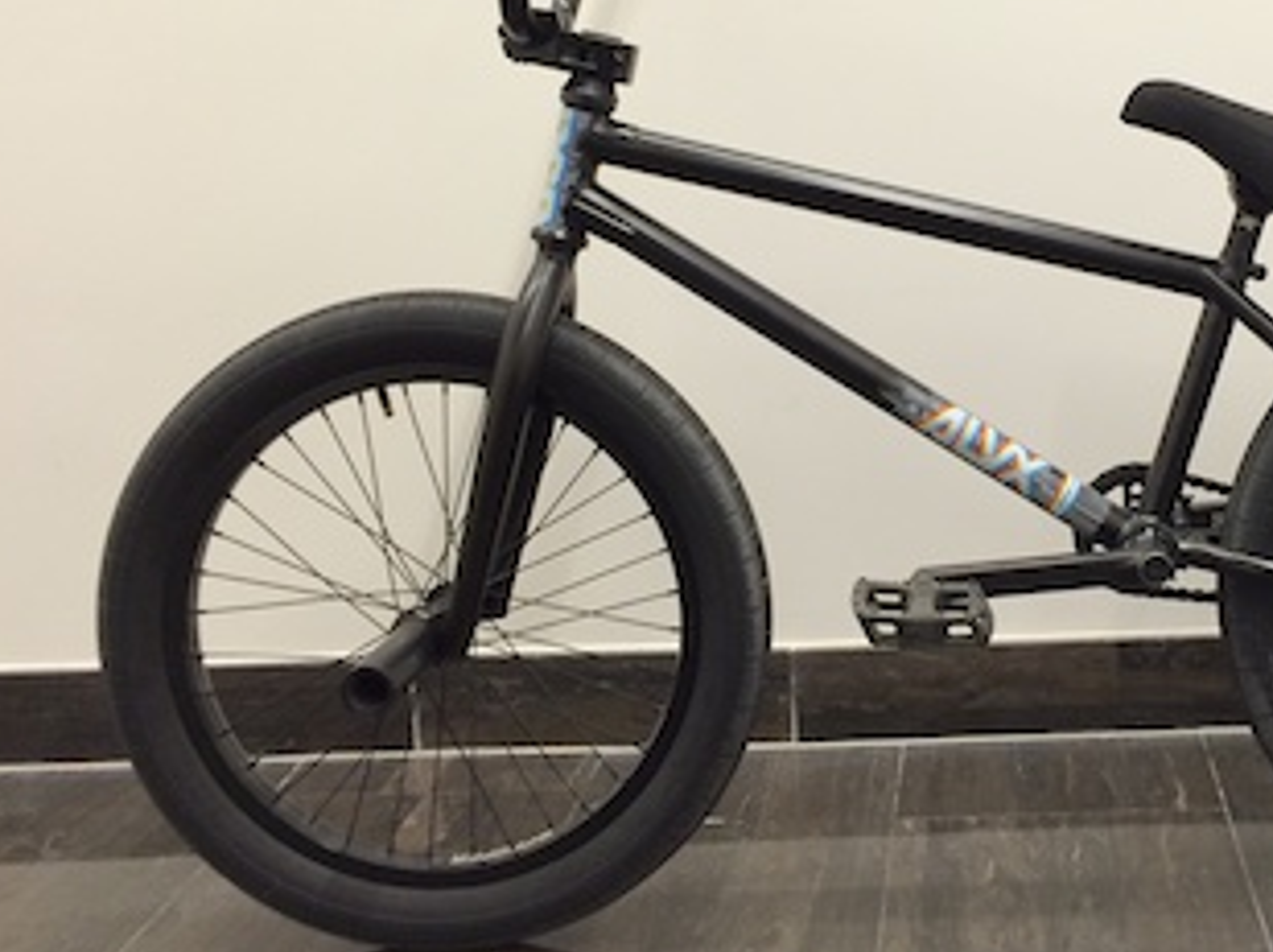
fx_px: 1726
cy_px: 262
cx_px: 980
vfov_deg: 30.4
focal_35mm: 47
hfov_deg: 39.2
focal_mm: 4.15
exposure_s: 1/33
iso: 125
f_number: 2.2
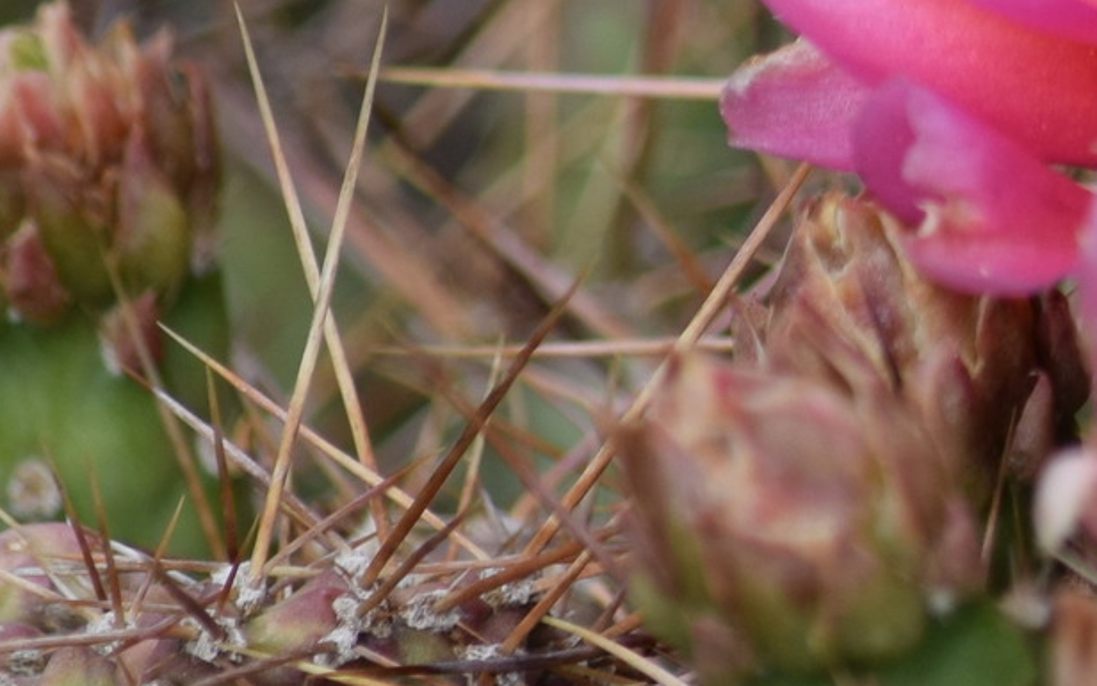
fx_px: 48941
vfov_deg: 0.8
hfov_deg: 1.3
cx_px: 2276
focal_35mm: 1637
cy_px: -102
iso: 200
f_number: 5.6
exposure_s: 1/500
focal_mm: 220
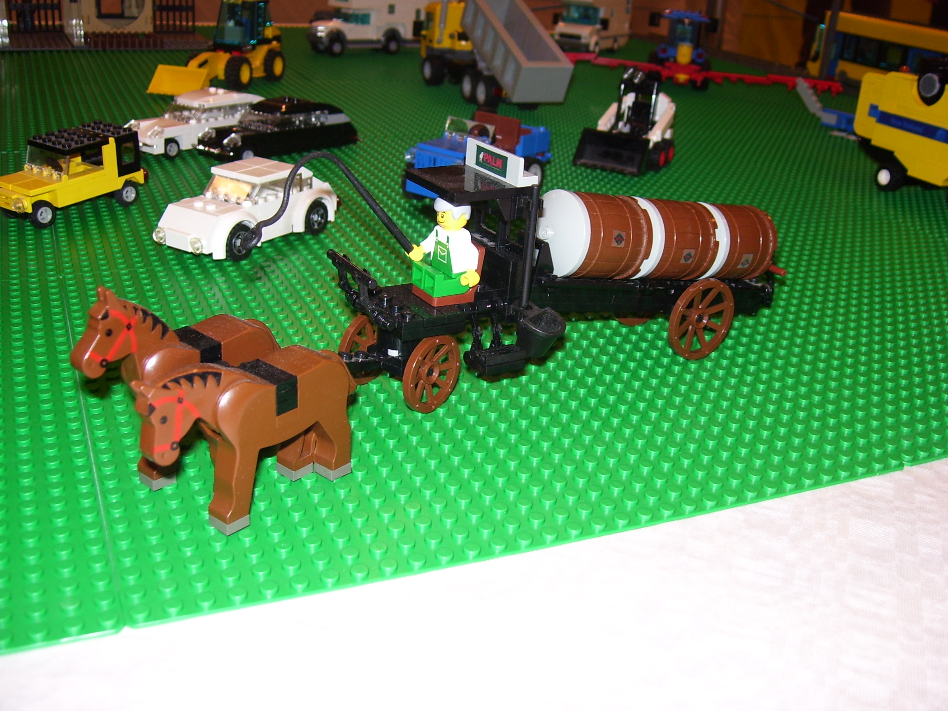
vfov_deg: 39.7
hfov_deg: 51.4
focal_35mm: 36
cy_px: 356
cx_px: 474
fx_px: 986
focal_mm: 6
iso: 80
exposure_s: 1/60
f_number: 2.7
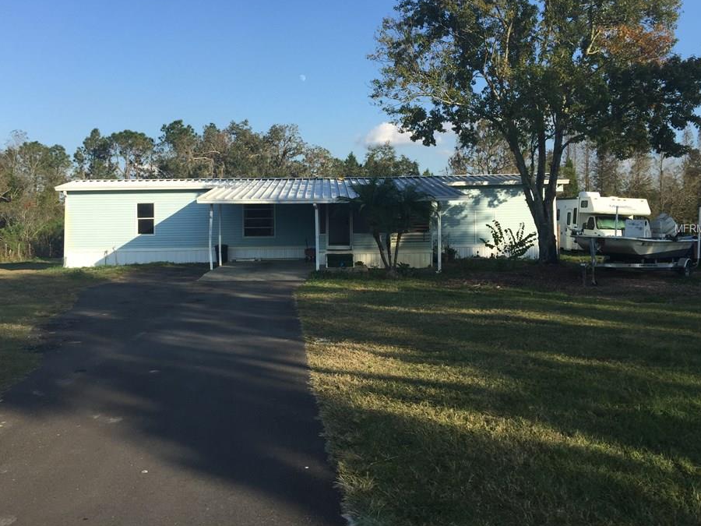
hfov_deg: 55.3
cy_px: 229
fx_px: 668
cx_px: 323
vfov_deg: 42.9
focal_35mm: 33
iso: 32
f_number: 2.2
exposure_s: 1/1319
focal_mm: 4.15
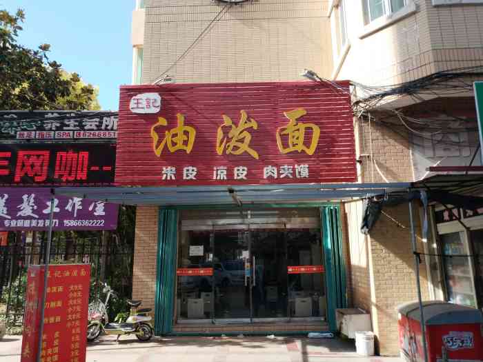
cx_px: 242
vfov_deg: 44.2
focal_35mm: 32
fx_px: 446
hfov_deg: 56.8
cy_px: 181
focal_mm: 4.5
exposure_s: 1/588
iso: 197
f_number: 2
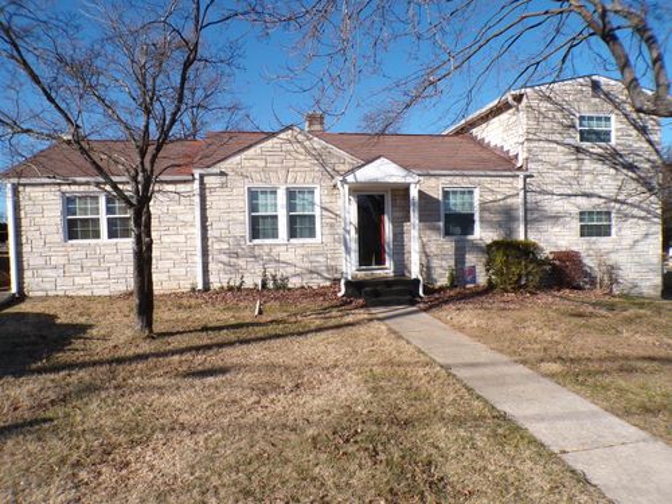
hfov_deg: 71.6
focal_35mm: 24
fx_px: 466
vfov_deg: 56.8
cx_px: 336
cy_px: 252
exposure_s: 1/550
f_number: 4.4
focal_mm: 4.3
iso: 100
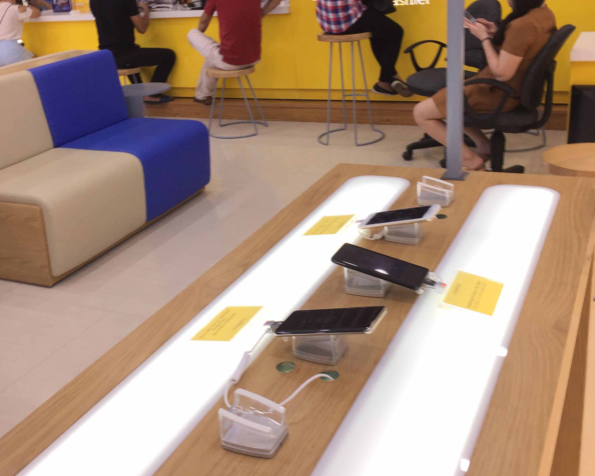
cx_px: 296
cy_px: 219
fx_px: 669
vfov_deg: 39.1
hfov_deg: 47.9
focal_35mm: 38
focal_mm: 4.15
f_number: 2.2
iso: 40
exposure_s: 1/50
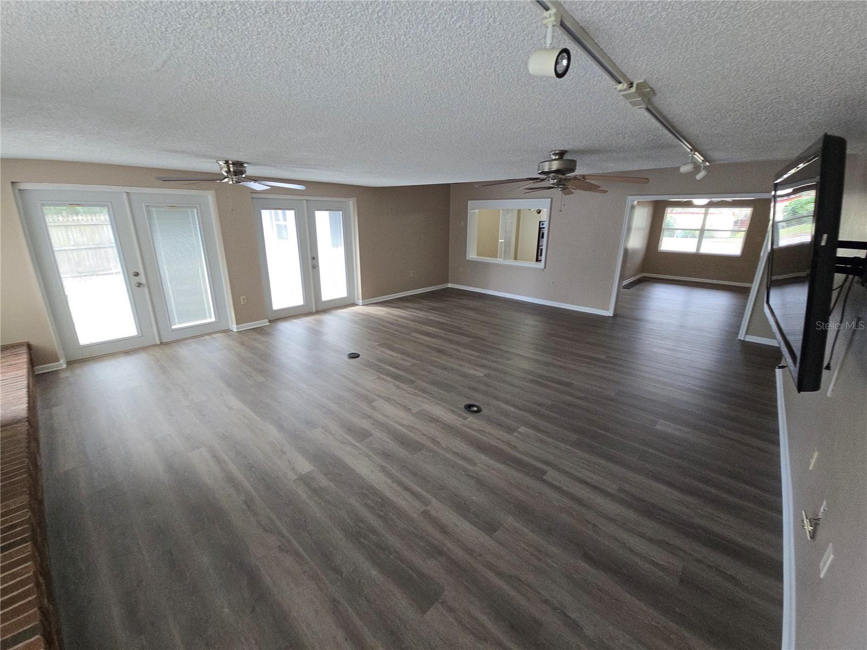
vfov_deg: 89.9
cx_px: 434
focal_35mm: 13
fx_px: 326
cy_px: 325
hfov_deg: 106.2
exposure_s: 1/60
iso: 100
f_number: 2.2
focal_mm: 2.2
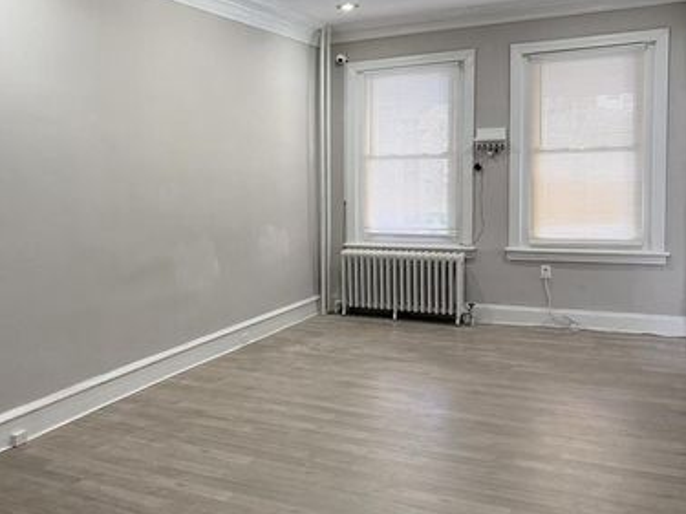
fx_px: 753
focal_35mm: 38
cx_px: 205
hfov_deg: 47.8
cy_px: 224
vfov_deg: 37.6
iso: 320
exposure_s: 1/120
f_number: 1.78
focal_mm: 6.76
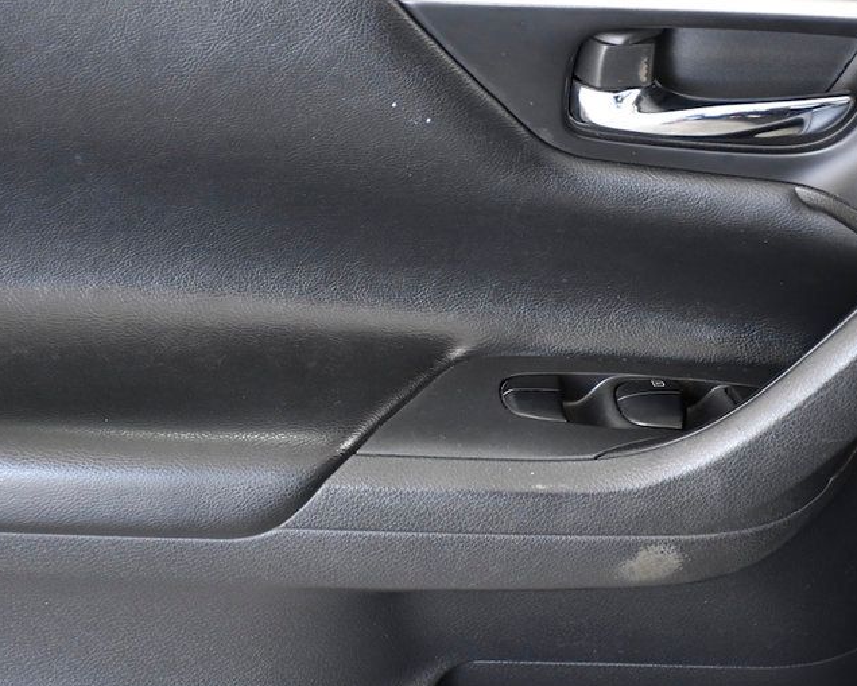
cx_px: 554
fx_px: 3222
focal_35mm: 127
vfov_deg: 12.2
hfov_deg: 15.1
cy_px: 320
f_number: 4.8
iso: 2500
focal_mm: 56
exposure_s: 1/200
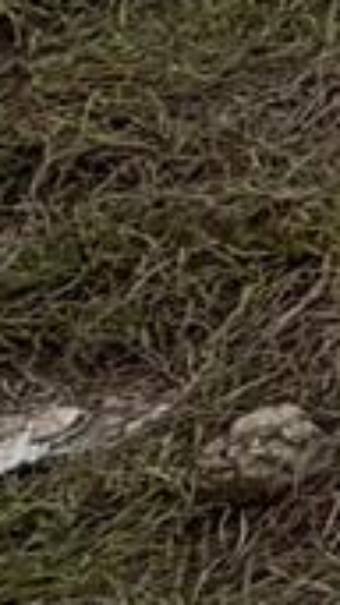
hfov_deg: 3.9
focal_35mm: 143
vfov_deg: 12.9
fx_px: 2295
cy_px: -633
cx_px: 2639
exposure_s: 1/928
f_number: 2.2
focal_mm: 2.22
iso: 20
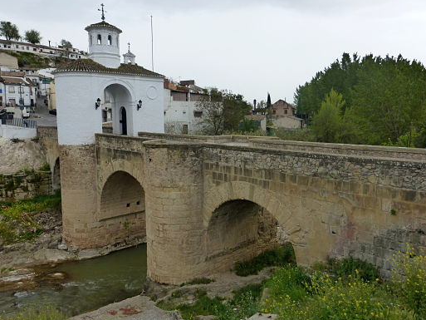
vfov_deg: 51.4
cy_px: 156
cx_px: 208
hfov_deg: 65.3
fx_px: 332
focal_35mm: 27
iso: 200
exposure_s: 1/640
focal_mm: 4.4
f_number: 4
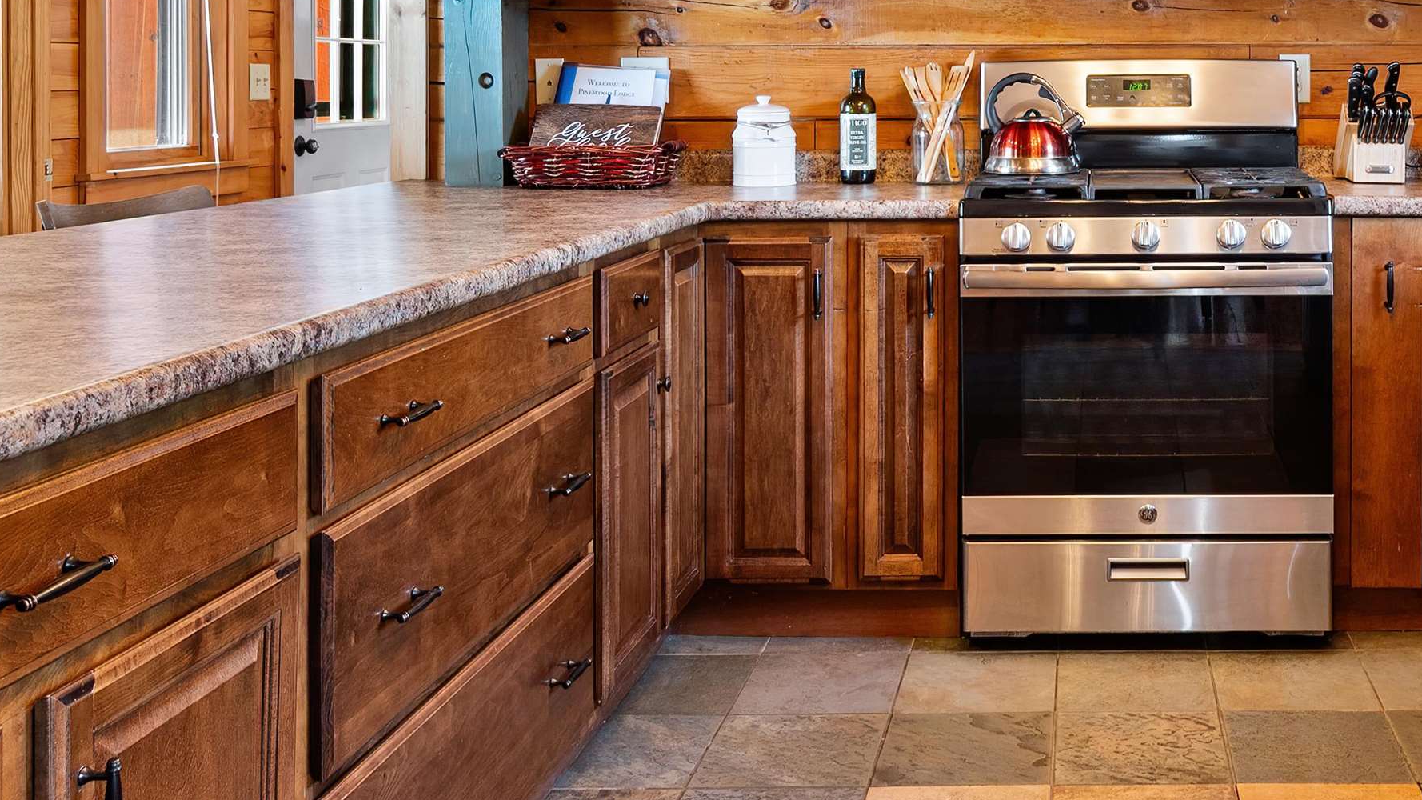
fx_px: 1433
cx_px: 1116
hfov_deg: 50.0
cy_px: 91
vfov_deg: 30.0
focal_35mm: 38
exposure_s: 1/2
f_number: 9
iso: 500
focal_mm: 14
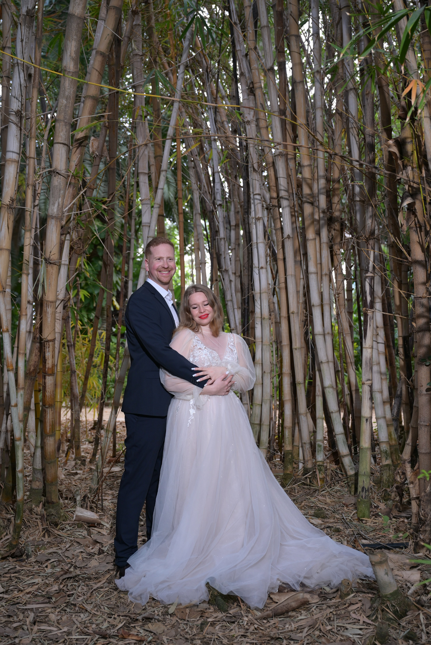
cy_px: 322
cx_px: 216
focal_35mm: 39
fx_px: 700
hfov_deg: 34.2
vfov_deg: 49.5
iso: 250
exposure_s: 1/160
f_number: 3.5
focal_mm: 39
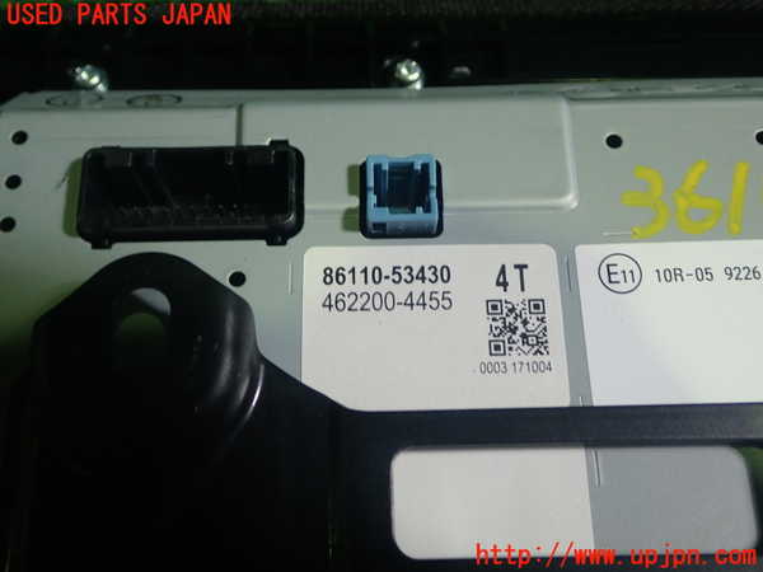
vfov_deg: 37.7
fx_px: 838
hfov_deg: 49.0
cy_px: 286
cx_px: 382
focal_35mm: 38
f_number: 2.7
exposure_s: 1/50
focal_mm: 6.83
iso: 200
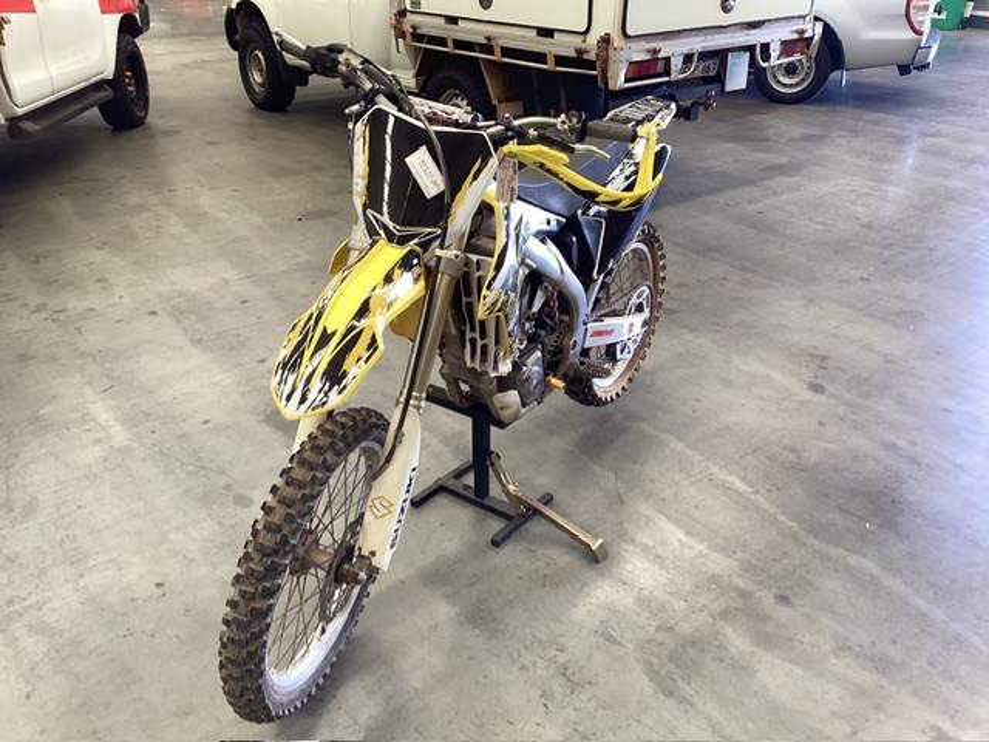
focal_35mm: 31
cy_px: 371
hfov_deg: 58.4
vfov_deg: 45.4
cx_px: 494
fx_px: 886
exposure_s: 1/50
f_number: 2.4
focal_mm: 3.3
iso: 64
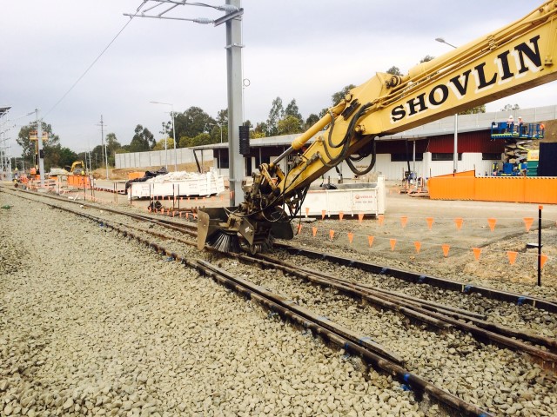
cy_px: 208
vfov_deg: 46.8
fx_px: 483
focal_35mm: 30
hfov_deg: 60.0
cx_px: 278
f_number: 2.2
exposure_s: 1/1244
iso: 40
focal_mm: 4.12
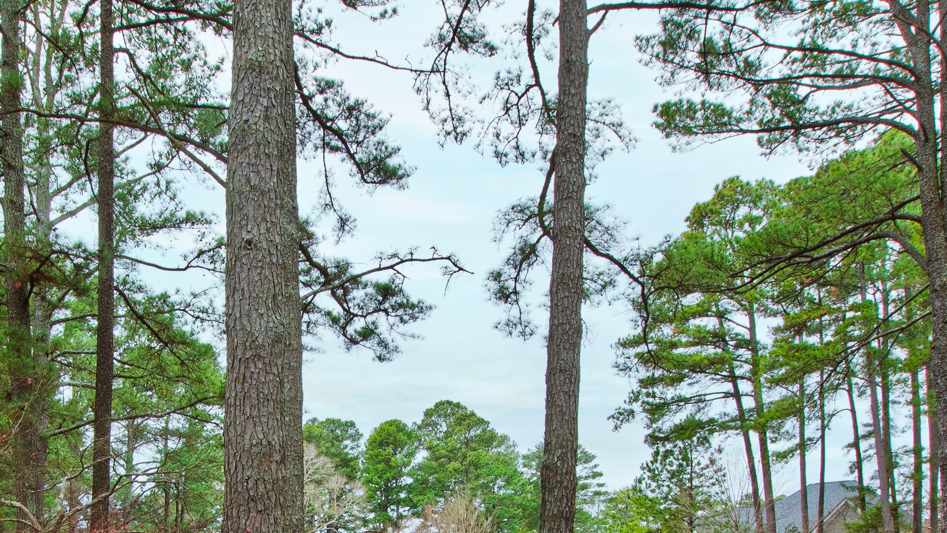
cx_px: 291
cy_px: 583
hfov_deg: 53.8
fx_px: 904
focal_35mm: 36
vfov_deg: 29.6
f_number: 8
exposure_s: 1/50
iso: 250
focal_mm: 10
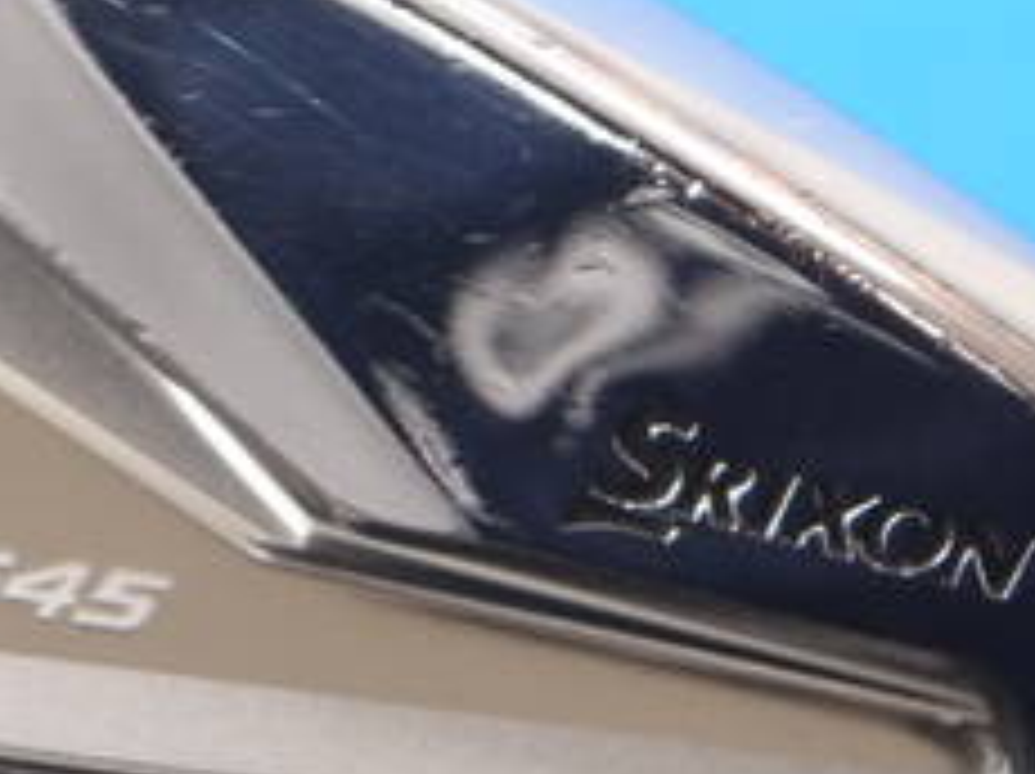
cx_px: 356
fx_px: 6989
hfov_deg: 8.5
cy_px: 207
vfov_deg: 6.3
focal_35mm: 234
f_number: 5.6
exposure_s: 1/80
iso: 800
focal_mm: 42
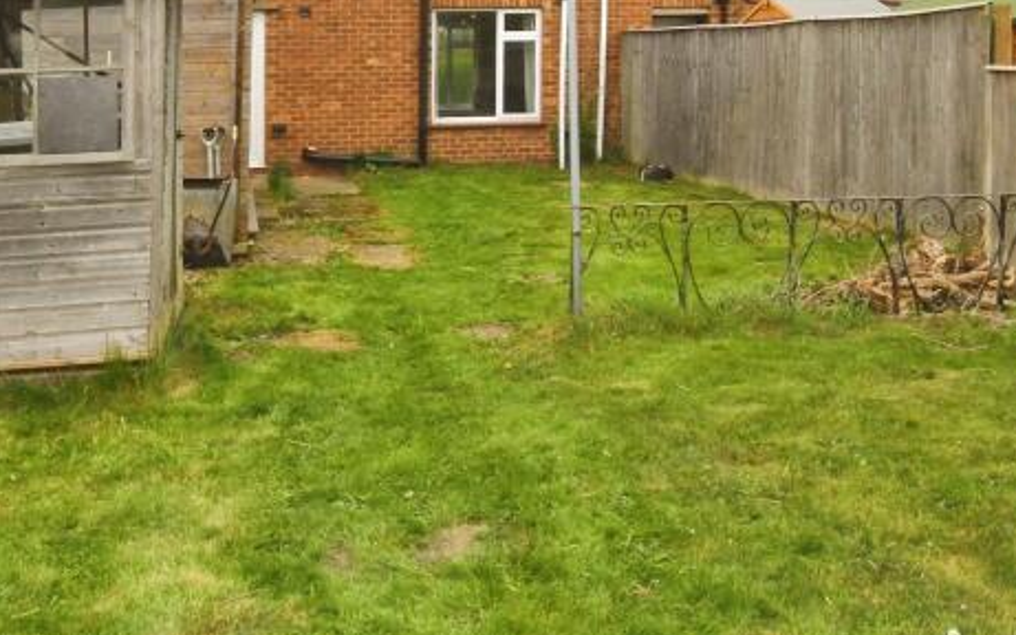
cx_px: 485
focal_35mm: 43
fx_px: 1190
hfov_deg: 46.2
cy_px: 116
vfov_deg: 29.1
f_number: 18
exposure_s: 1/250
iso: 800
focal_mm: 13
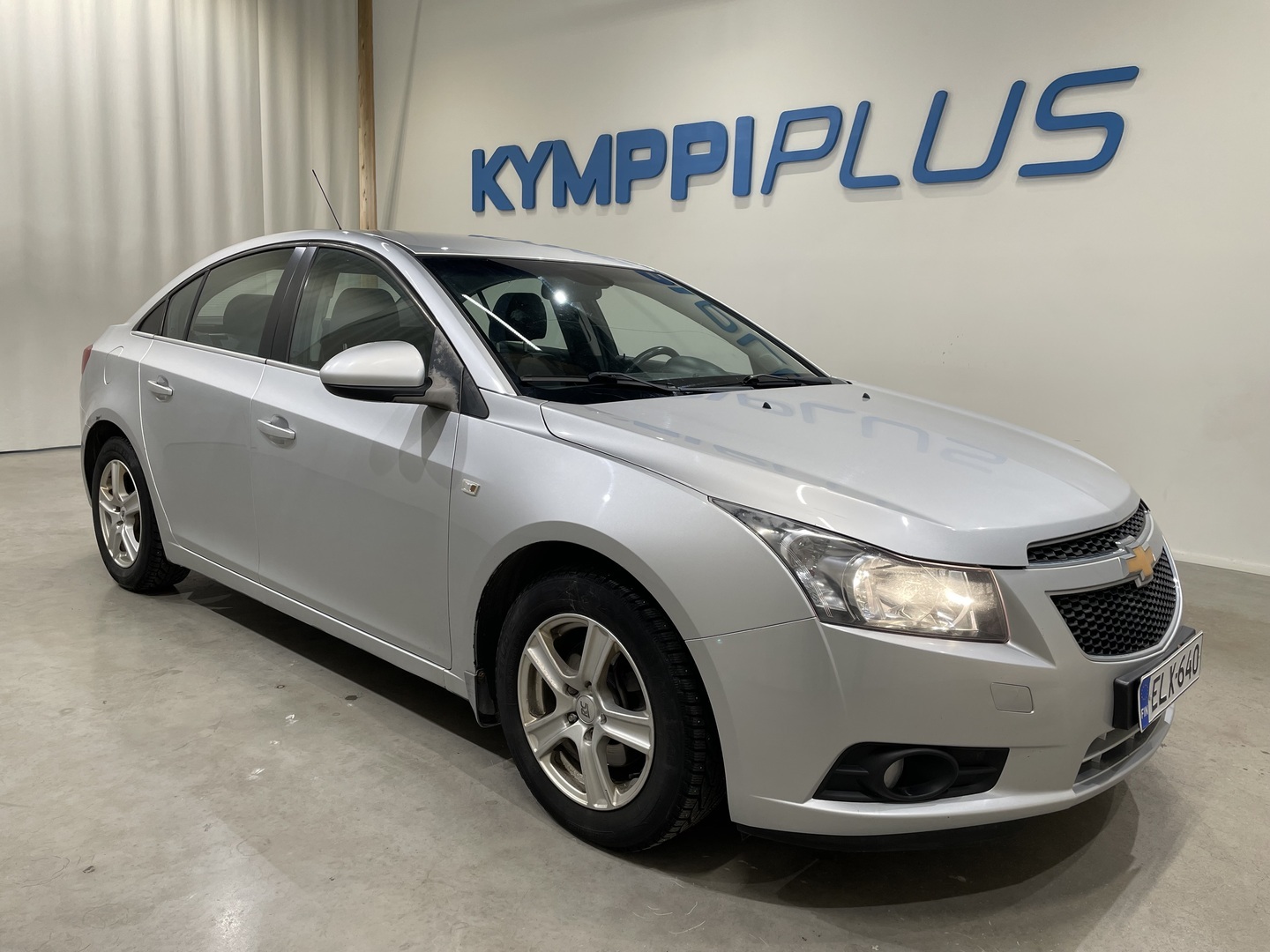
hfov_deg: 67.3
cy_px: 476
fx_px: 954
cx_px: 635
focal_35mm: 26
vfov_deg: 53.1
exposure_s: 1/100
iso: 50
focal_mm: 4.2
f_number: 1.6
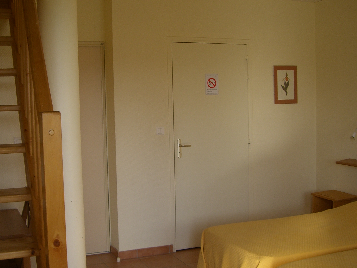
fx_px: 485
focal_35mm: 47
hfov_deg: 40.4
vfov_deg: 30.9
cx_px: 159
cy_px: 139
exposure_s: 1/160
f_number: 2.7
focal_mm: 6.2
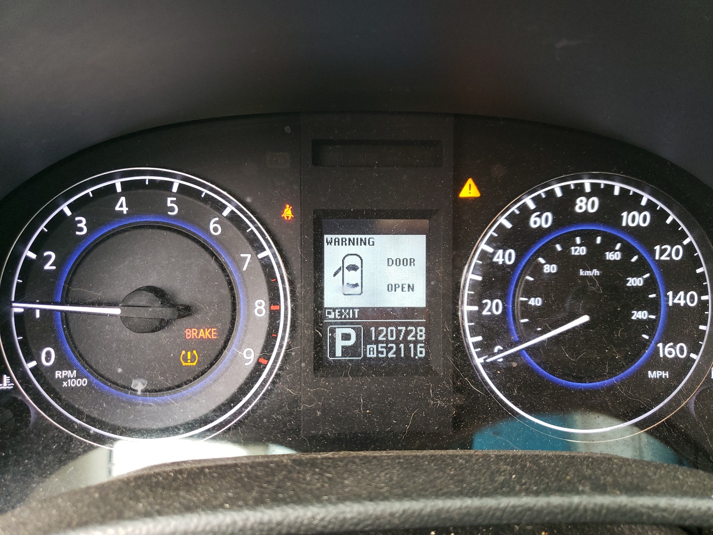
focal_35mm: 26
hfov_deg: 67.3
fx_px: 536
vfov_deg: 53.1
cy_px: 268
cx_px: 356
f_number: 1.5
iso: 130
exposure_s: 1/50
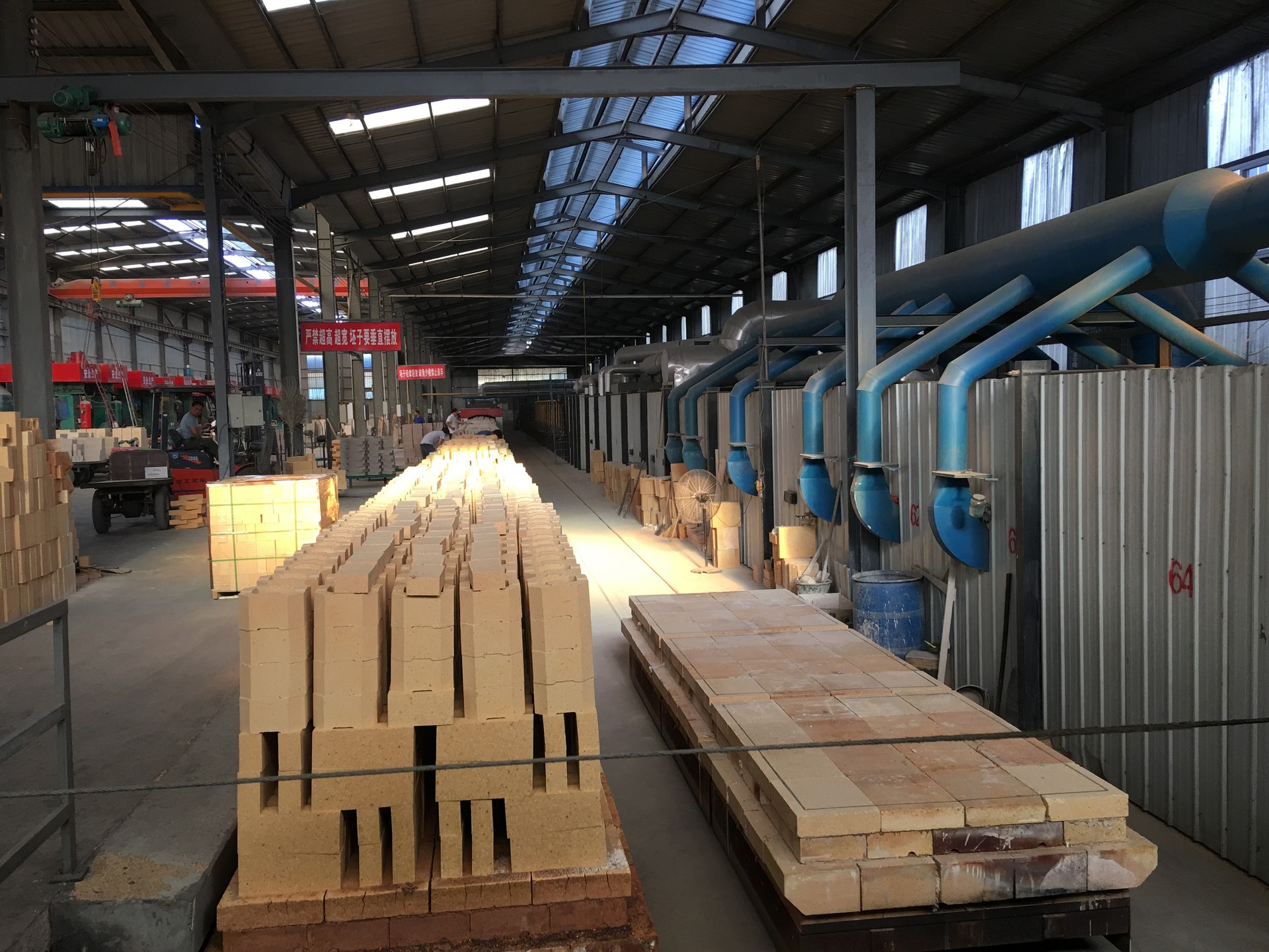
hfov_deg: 61.7
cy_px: 476
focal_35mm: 29
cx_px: 634
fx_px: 1063
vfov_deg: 48.2
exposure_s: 1/33
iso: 32
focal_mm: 4.15
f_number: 2.2
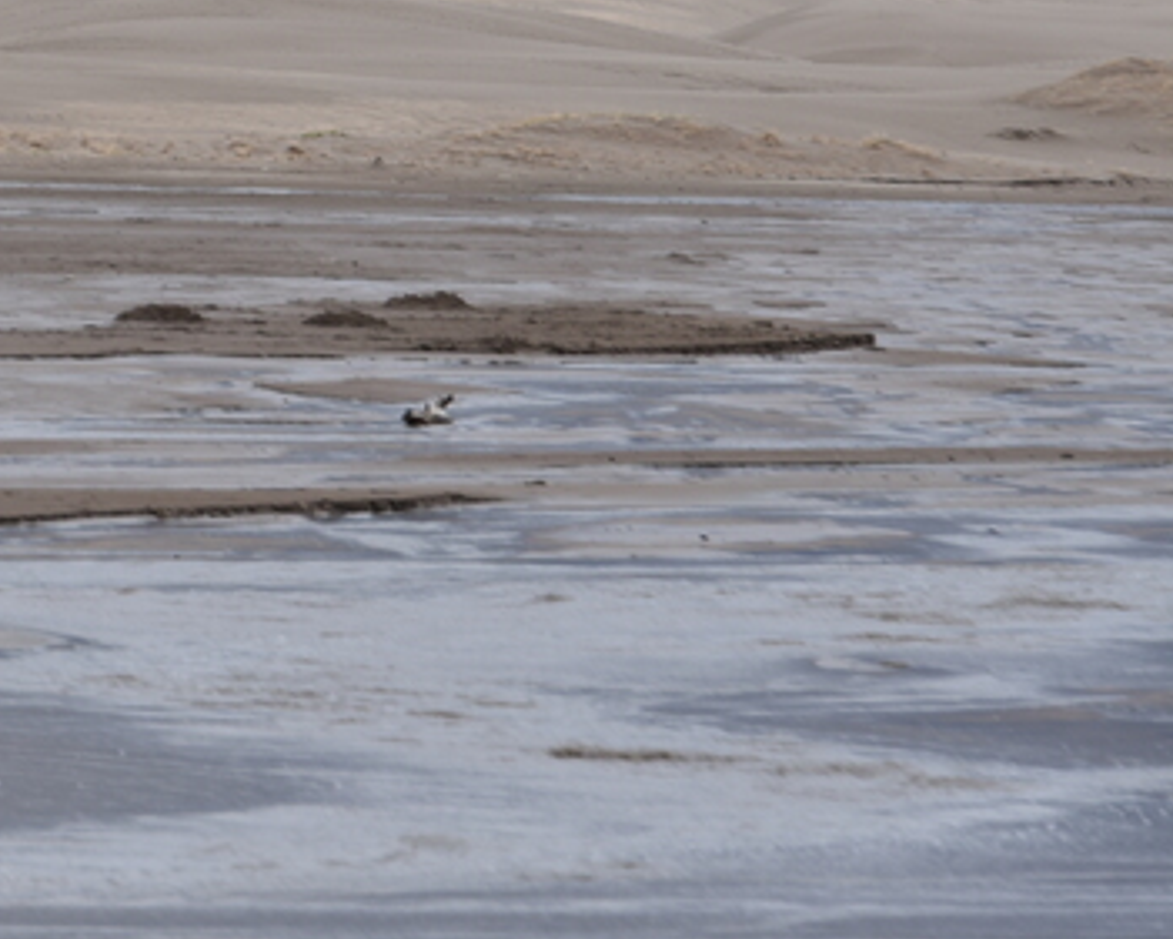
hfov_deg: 4.2
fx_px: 16043
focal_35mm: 462
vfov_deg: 3.3
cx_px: -839
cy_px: -364
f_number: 8
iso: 100
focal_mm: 135
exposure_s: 1/320
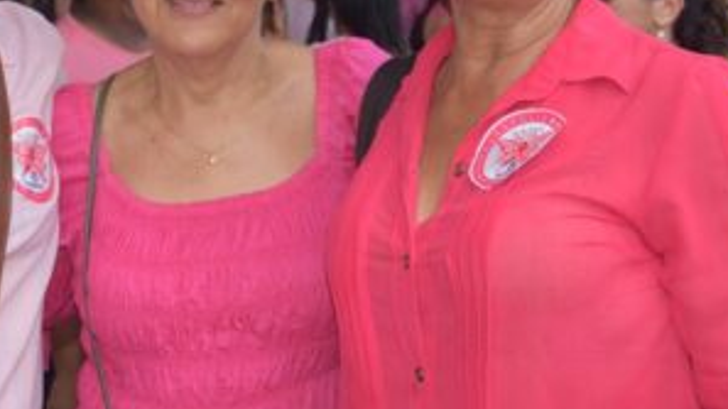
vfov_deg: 12.3
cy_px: 114
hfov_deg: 21.3
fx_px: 1898
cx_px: 103
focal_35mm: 98
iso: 100
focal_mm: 25
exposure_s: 1/160
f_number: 6.3
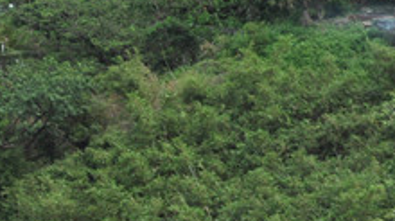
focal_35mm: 183
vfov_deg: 6.6
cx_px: -224
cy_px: 62
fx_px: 1914
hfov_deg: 11.2
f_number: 8
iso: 200
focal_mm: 32
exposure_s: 1/250
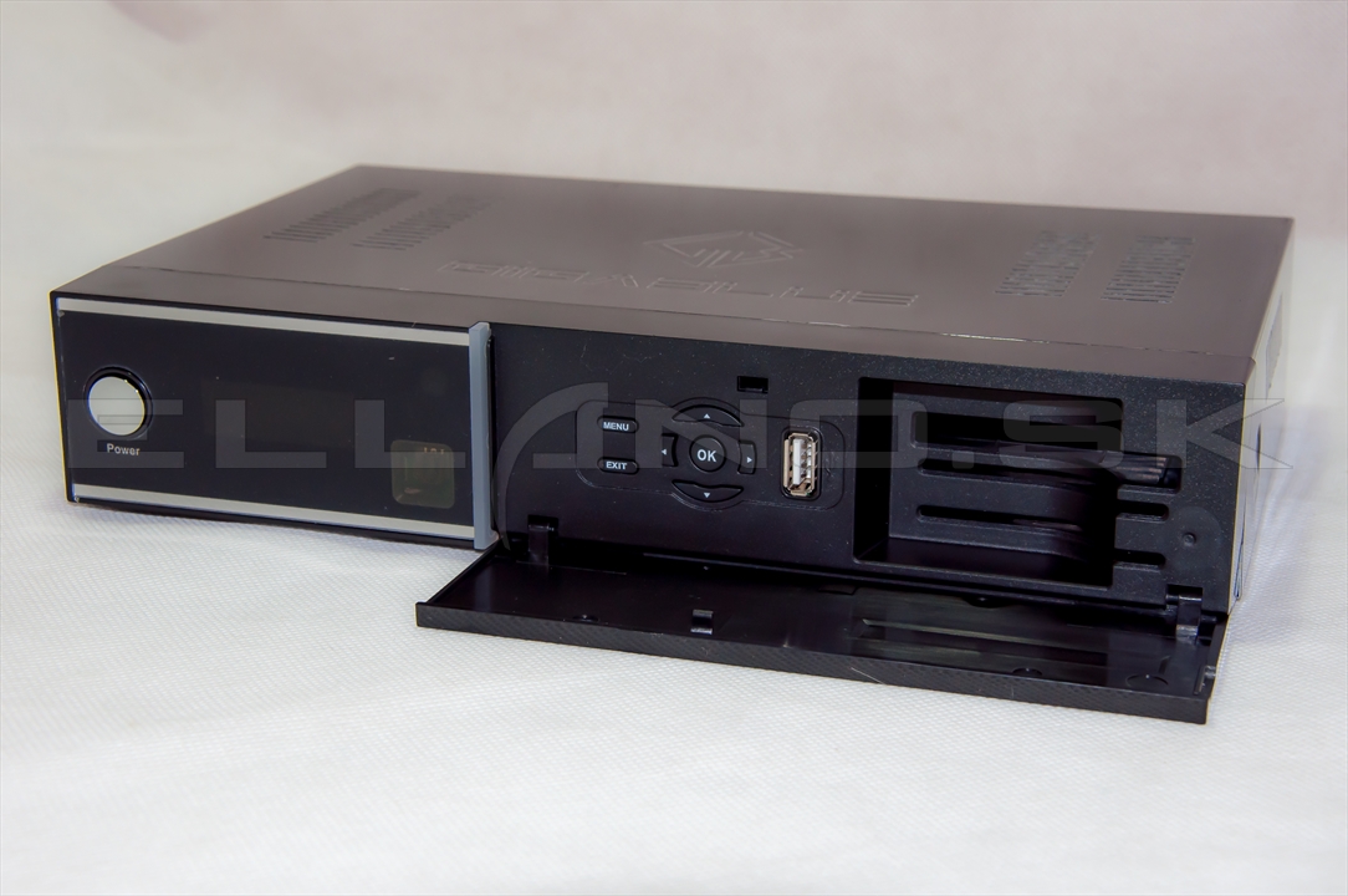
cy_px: 448
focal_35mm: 63
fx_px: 2356
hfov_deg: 31.9
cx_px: 674
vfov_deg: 21.5
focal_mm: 42
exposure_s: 1/80
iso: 200
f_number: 10
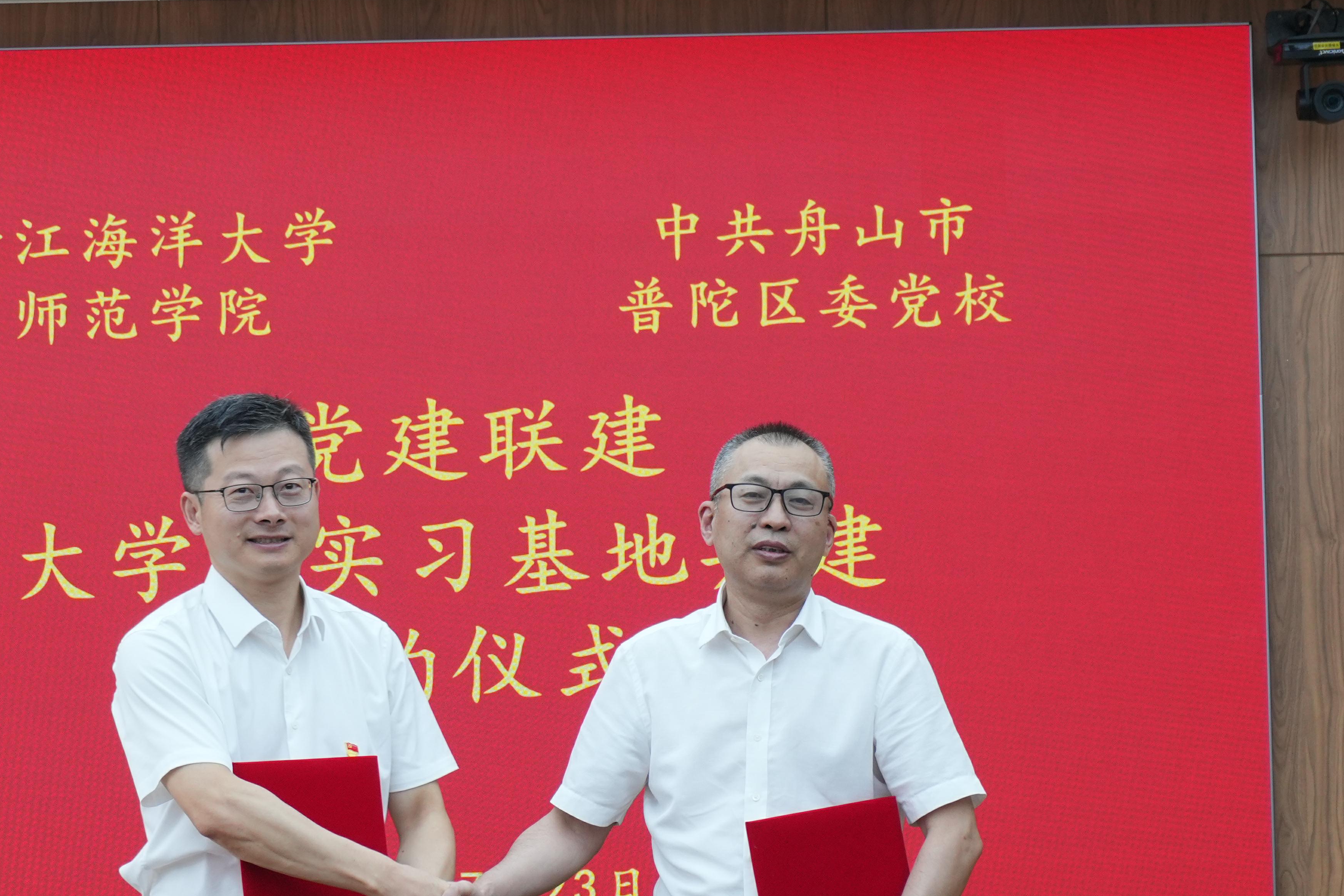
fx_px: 4965
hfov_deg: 15.4
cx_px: 443
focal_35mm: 133
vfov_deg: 10.3
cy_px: 451
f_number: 6.3
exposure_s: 1/80
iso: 500
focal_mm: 50
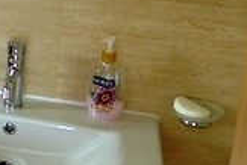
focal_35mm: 106
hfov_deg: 15.2
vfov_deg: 12.6
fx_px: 728
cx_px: -261
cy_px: -35
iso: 100
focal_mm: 5.1
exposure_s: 1/60
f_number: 2
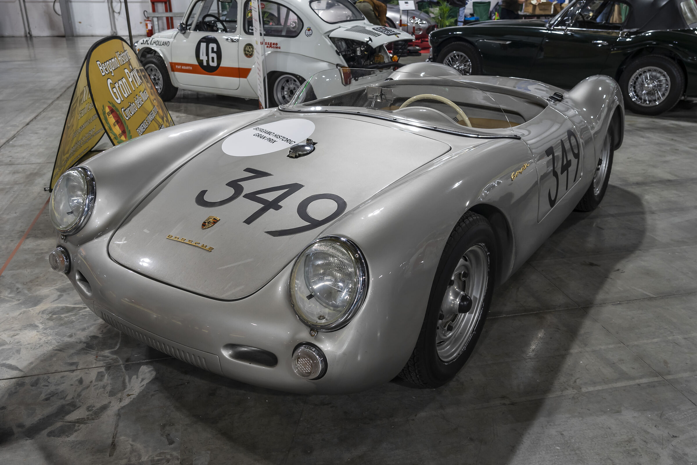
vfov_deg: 43.6
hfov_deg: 61.9
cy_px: 232
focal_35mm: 30
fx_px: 581
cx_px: 348
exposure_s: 1/20
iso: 320
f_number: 5.6
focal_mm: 30
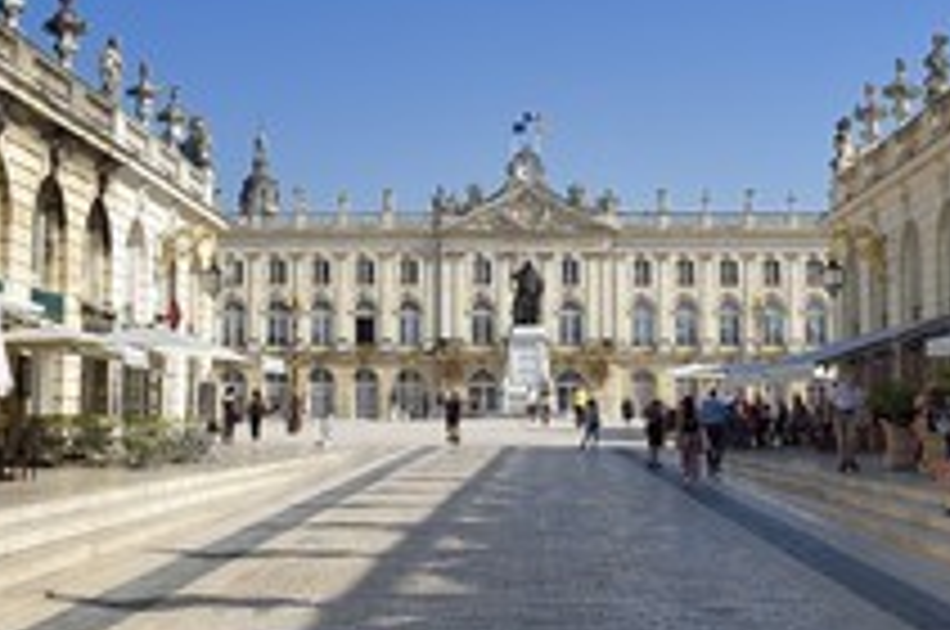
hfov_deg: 31.4
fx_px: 1686
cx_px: 547
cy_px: 274
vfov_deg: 21.2
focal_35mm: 64
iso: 200
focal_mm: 32
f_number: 14
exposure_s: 1/250
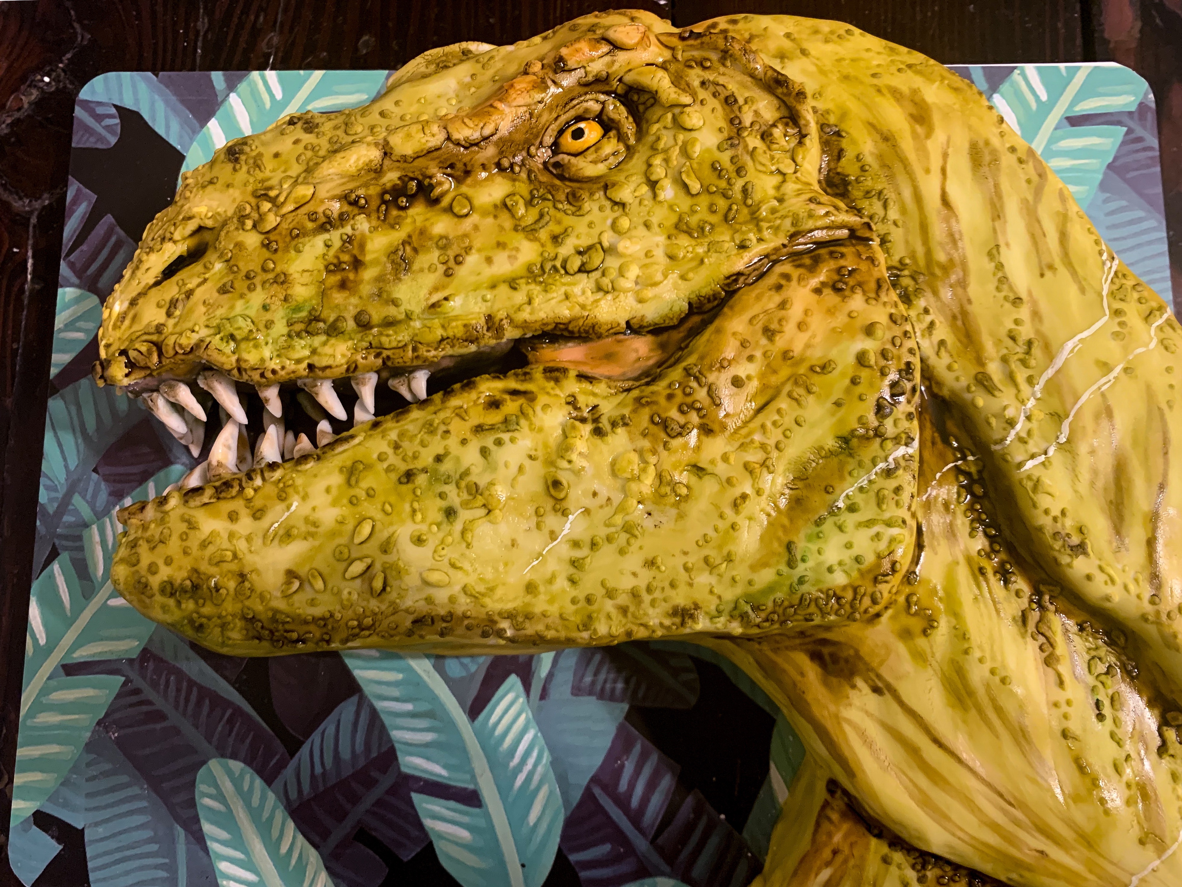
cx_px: 591
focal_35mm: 26
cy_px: 444
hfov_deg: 67.3
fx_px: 888
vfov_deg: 53.1
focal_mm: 4.25
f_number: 1.8
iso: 250
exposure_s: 1/40
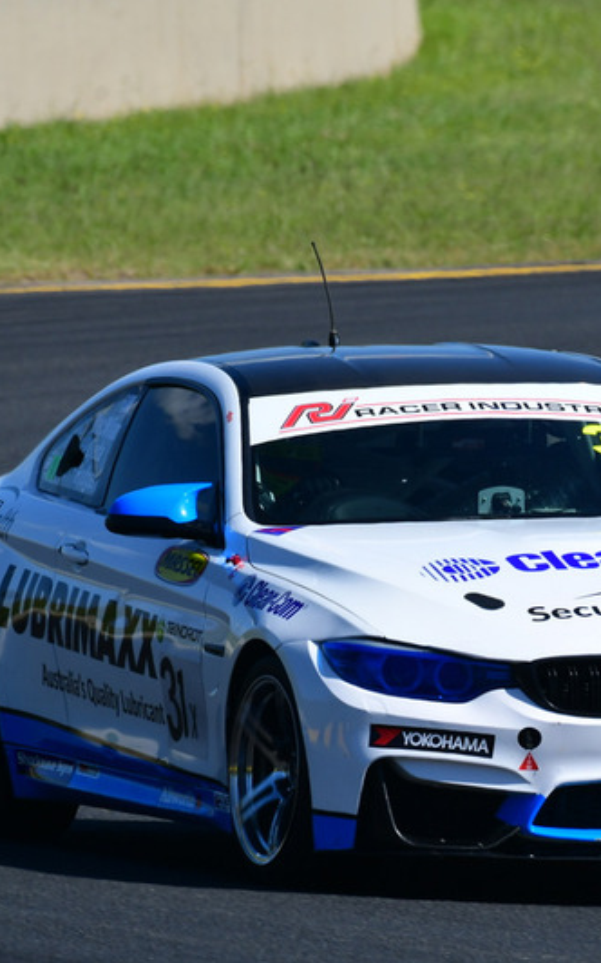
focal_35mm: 1150
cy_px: 482
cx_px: 487
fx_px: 30170
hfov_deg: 1.1
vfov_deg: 1.8
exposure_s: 1/640
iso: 320
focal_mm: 500
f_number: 11
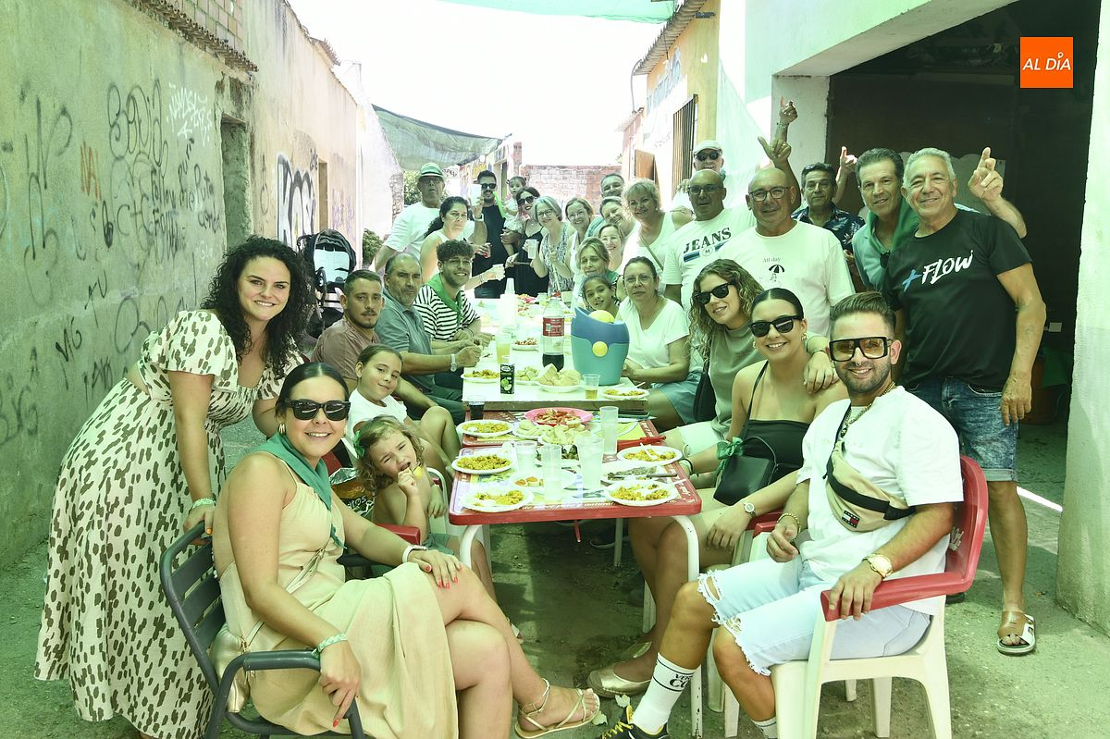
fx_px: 925
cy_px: 370
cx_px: 555
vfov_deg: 43.6
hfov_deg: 62.0
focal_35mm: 30
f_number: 7.1
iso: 200
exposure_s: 1/60
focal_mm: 20
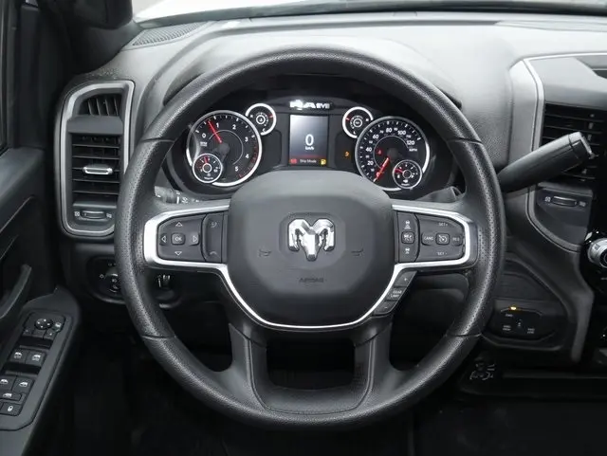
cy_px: 228
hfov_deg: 51.3
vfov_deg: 39.7
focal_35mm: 36
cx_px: 304
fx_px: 632
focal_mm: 18
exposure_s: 1/60
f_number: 5
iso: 800
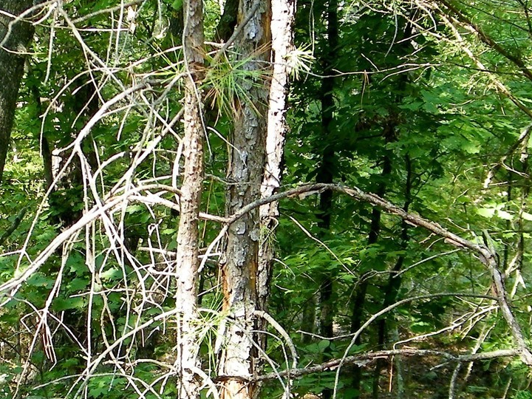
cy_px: 268
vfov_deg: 10.9
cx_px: 170
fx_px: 2090
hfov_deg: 14.5
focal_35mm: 136
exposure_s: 1/60
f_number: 4
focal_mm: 9.1
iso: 80
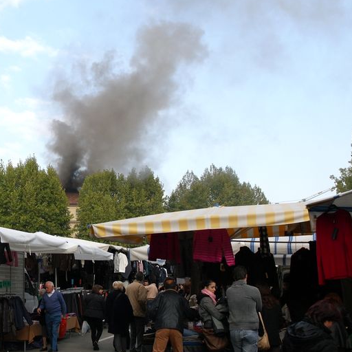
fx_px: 587
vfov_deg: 33.4
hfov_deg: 31.8
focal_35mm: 51
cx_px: 37
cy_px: 193
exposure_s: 1/320
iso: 400
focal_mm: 20
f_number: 6.3
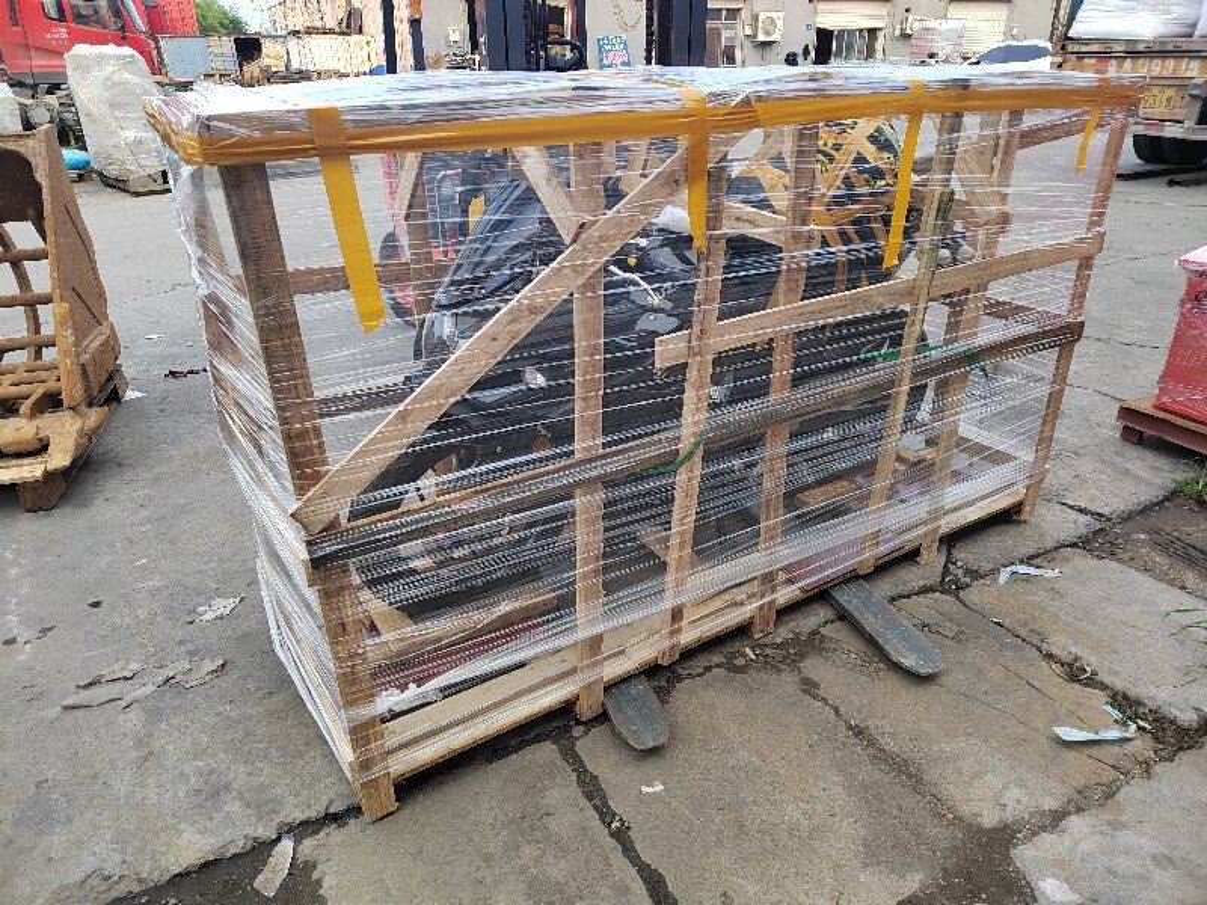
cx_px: 604
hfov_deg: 73.9
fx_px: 802
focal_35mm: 23
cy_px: 452
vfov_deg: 58.9
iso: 141
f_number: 1.9
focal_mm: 5.52
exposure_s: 1/100
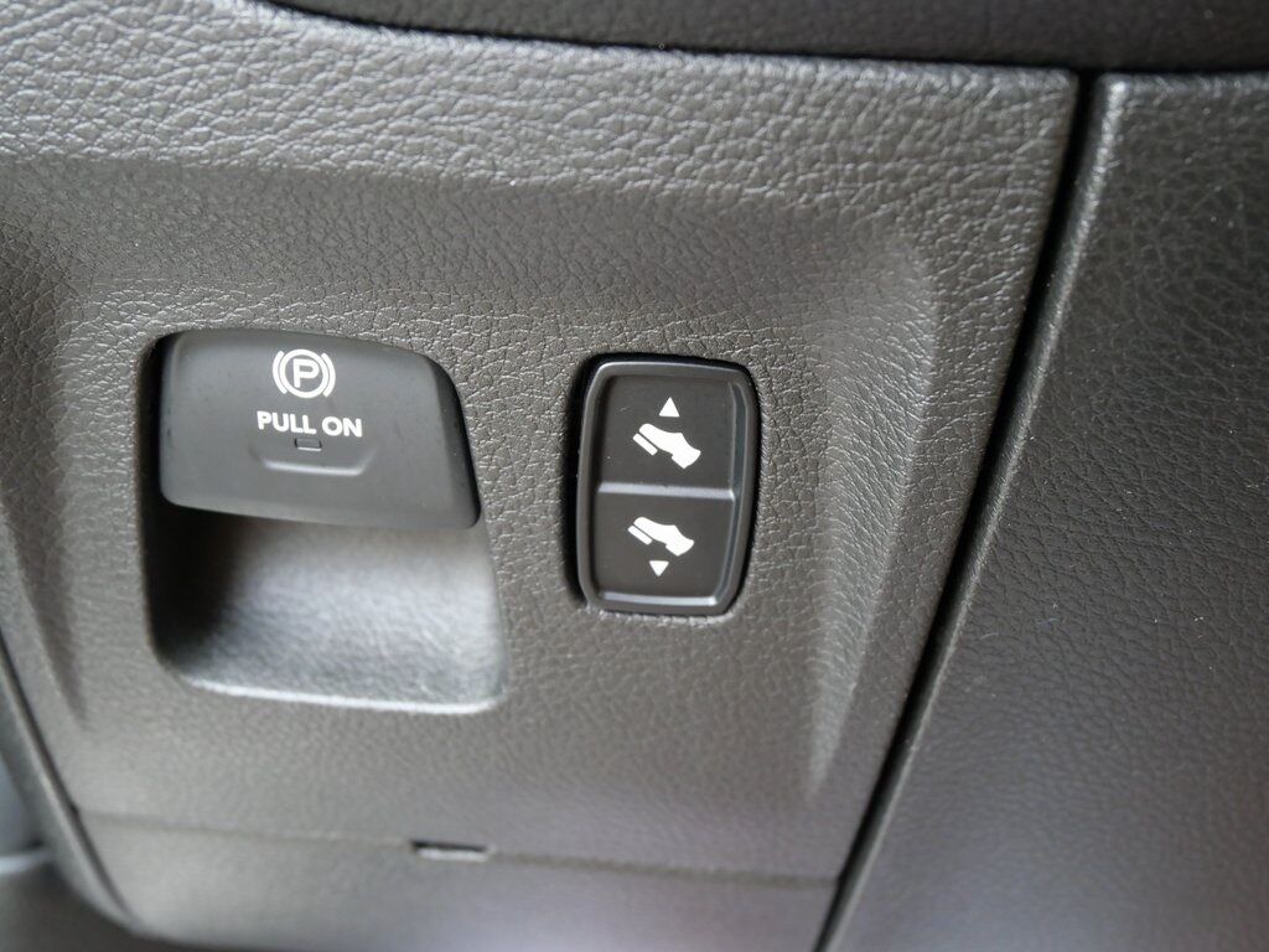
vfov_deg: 36.0
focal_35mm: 40
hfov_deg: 46.8
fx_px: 1466
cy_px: 476
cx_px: 634
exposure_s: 1/60
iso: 1250
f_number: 4.6
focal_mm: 20
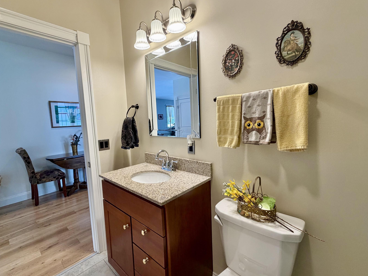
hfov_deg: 94.5
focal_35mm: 16
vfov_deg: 78.1
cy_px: 137
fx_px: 170
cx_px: 179
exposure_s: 1/120
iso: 250
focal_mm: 2.22
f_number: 2.2
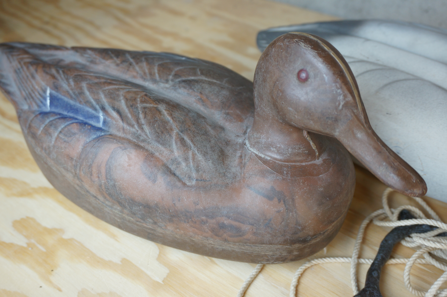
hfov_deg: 51.3
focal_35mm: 38
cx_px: 224
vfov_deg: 35.4
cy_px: 148
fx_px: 465
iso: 320
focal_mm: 25
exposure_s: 1/60
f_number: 4.5
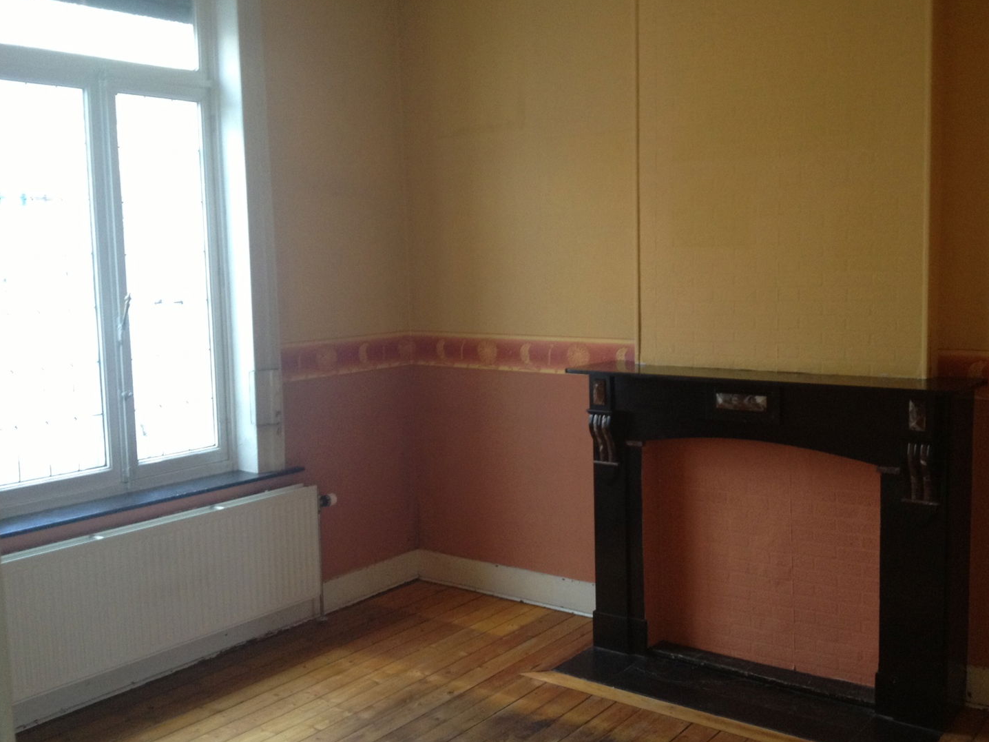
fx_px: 1114
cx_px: 547
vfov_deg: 36.8
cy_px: 370
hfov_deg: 47.8
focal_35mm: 39
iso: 125
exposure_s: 1/20
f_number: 2.4
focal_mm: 4.28
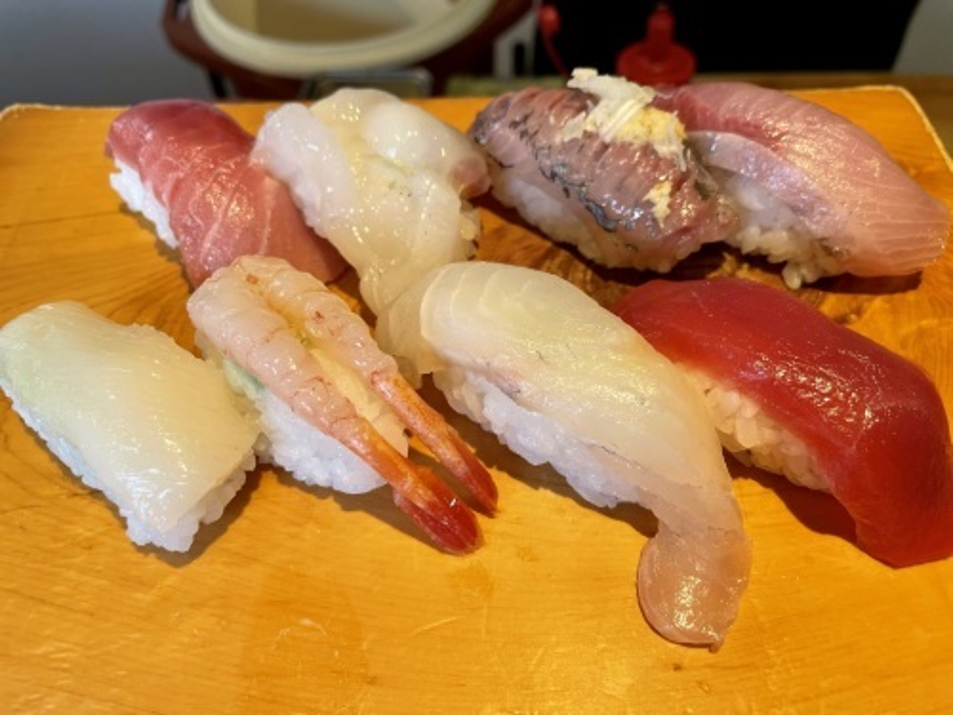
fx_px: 716
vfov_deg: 53.1
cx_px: 476
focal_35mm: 26
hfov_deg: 67.3
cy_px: 358
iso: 64
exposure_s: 1/100
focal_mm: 4.2
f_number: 1.6
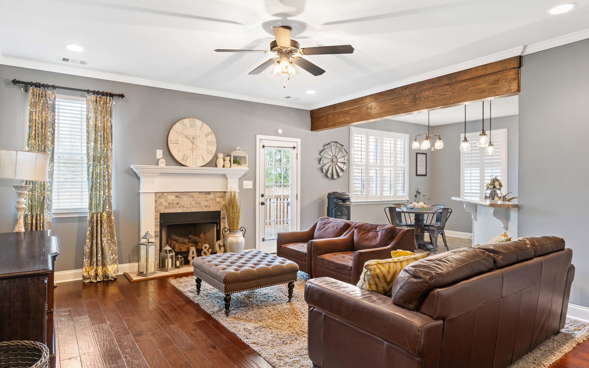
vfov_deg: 55.0
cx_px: 293
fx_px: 353
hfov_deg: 79.7
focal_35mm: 22
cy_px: 175
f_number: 8
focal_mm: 21
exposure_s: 1
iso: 400
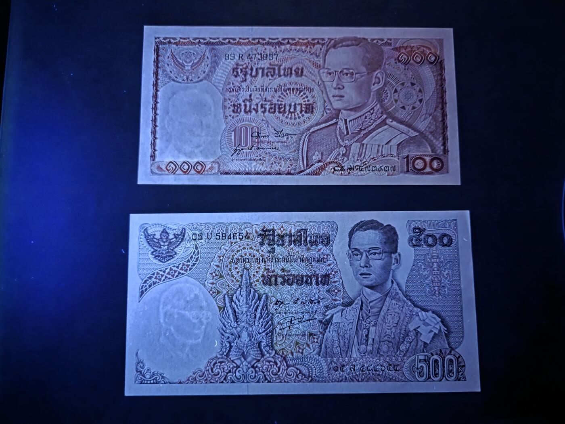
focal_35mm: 23
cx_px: 282
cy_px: 212
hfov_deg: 73.9
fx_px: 375
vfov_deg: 58.9
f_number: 1.7
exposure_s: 1/16.7
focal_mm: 6.3
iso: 3200
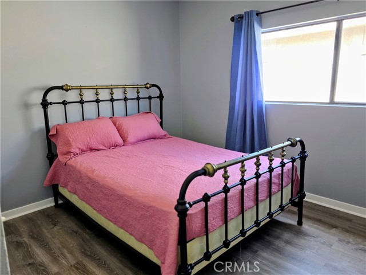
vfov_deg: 58.9
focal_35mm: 23
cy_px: 138
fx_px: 243
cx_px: 183
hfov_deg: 73.9
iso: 80
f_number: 1.7
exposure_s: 1/180
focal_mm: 6.3
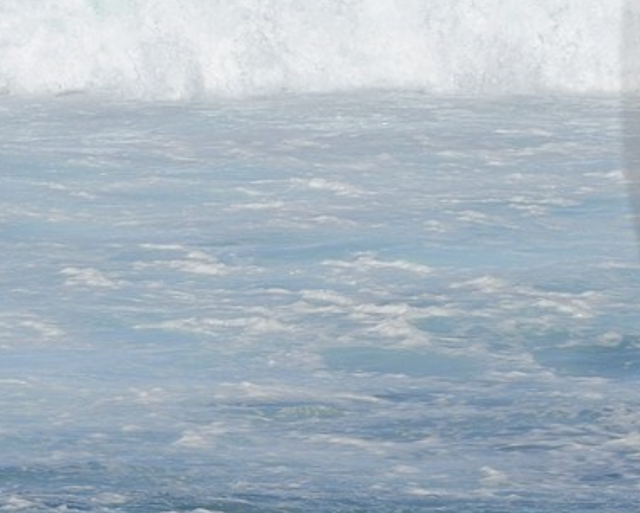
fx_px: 11955
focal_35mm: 631
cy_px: 82
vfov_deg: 2.5
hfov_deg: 3.0
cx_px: 1305
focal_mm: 160
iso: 200
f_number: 16
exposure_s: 1/320
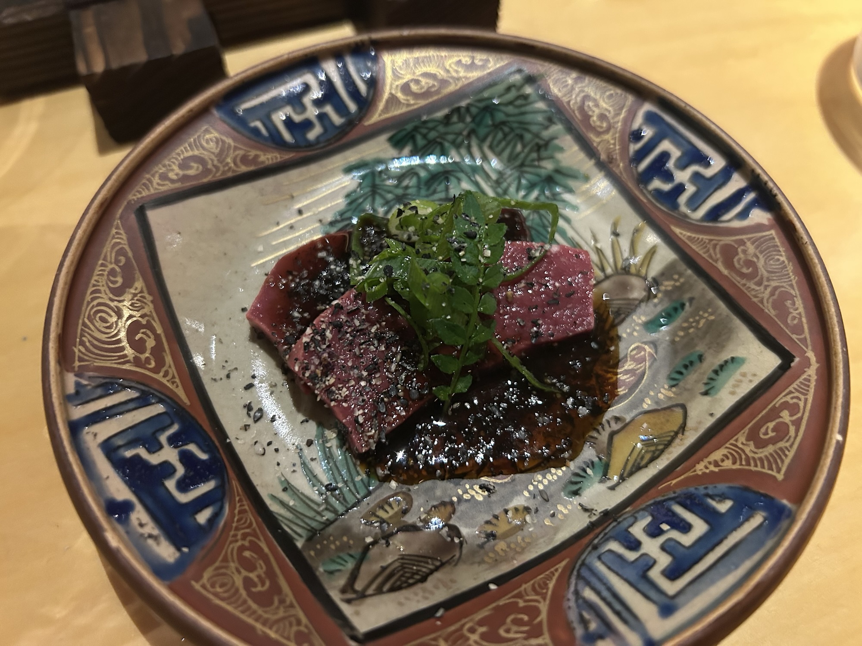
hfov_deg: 67.3
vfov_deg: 53.1
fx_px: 647
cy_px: 323
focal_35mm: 26
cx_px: 431
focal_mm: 5.7
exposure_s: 1/33
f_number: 1.5
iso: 640
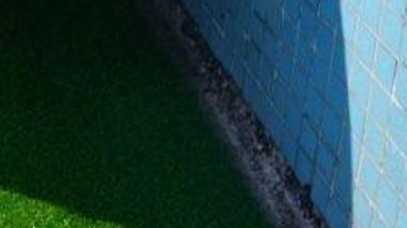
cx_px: -263
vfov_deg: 10.2
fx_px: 1121
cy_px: -303
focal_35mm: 104
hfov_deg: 17.7
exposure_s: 1/160
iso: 100
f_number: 10
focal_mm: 16
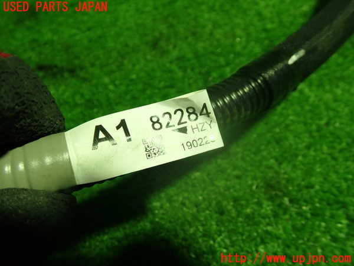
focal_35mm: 30
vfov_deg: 46.8
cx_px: 177
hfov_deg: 60.0
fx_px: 307
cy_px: 133
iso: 200
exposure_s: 1/40
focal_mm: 5.4
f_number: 2.3
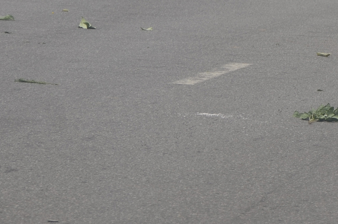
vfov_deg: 2.3
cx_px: 556
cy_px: -201
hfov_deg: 3.4
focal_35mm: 600
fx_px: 5621
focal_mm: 105
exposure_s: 1/320
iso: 100
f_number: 9
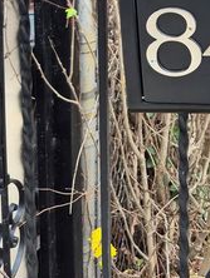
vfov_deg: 25.4
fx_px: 557
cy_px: -51
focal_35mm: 69
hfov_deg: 20.3
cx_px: 234
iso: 40
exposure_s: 1/180
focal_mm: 5.4
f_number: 1.8
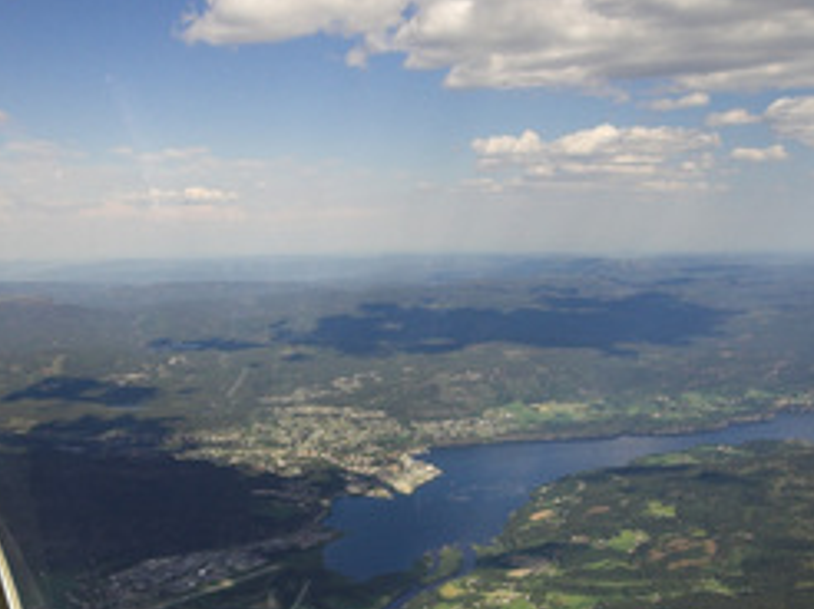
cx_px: 417
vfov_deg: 34.7
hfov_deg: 45.8
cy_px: 415
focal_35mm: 41
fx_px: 963
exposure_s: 1/125
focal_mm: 10
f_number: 9
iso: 200
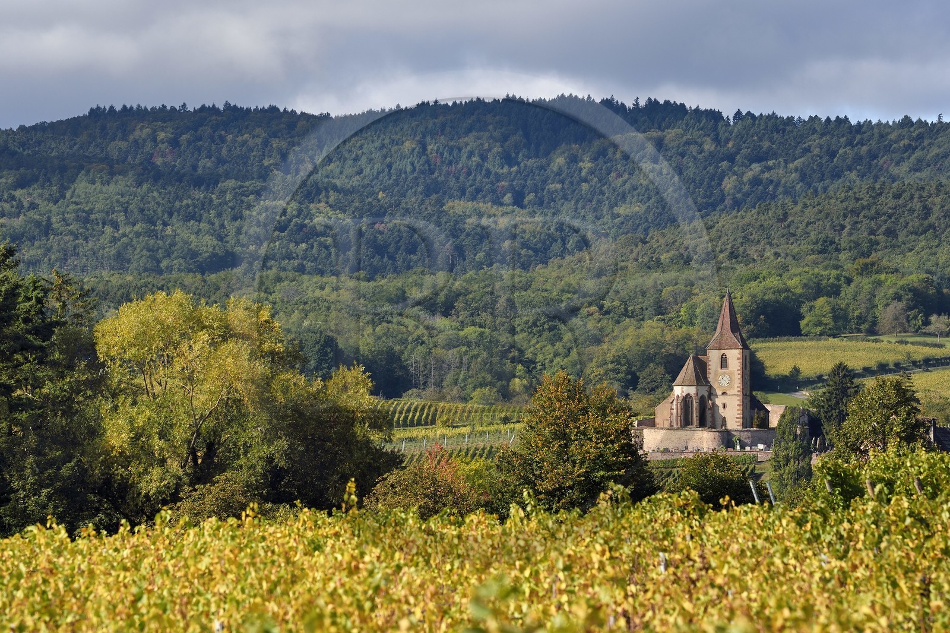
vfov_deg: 6.9
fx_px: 5276
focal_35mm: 200
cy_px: 316
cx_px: 475
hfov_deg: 10.3
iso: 200
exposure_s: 1/320
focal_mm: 200
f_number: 9
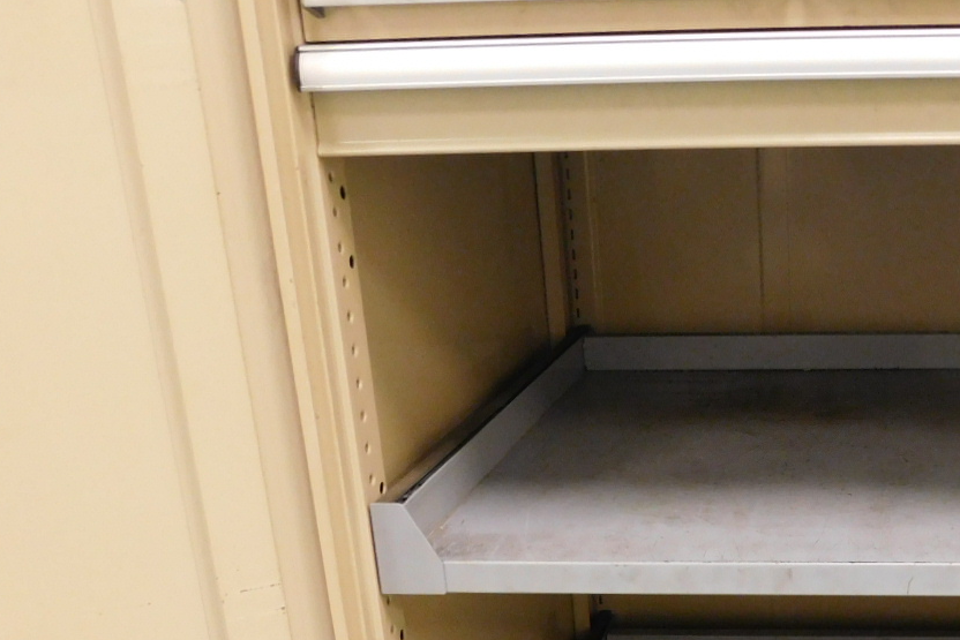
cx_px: 813
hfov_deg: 40.4
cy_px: 475
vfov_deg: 28.8
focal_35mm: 46
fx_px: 1227
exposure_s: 1/25
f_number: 3
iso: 400
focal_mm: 4
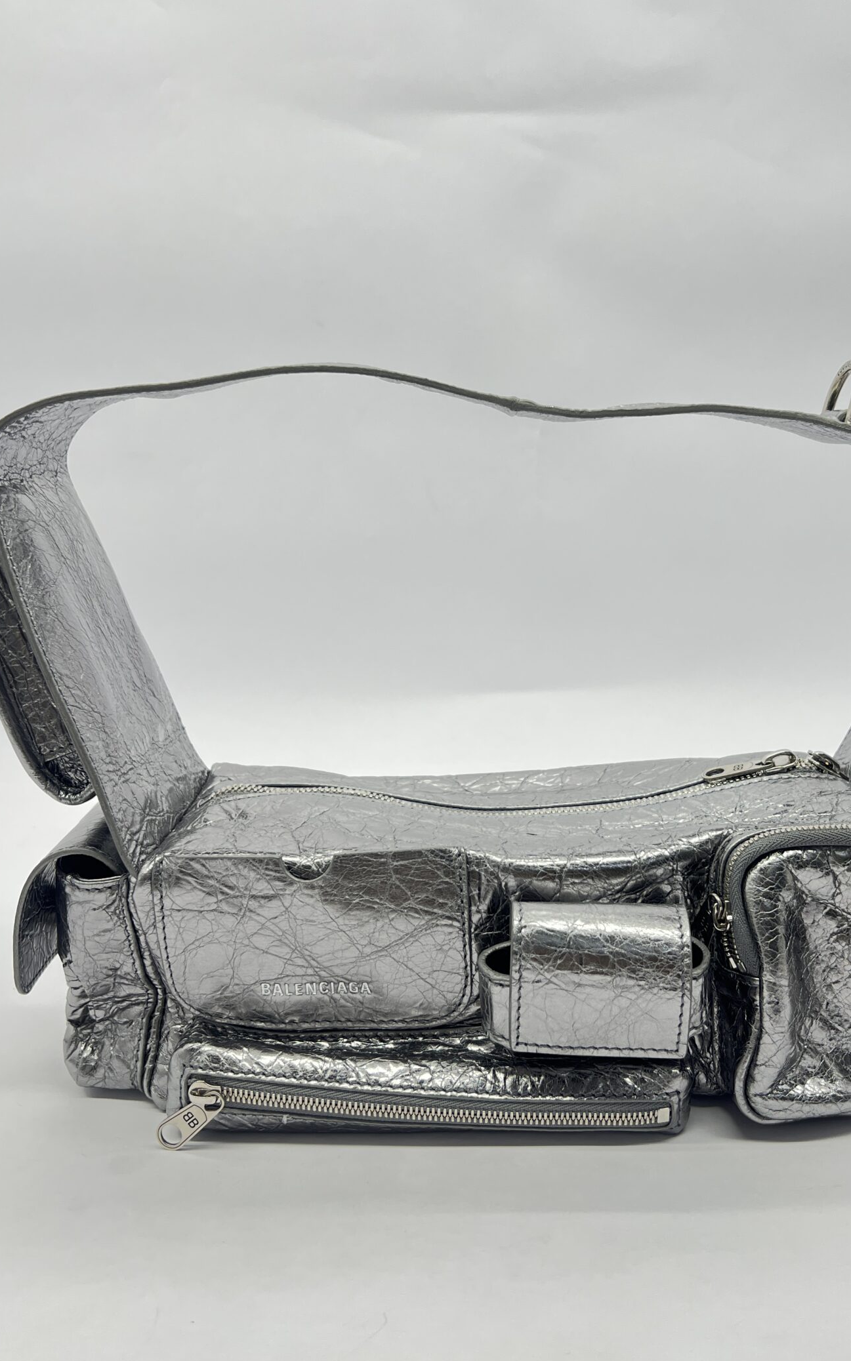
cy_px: 650
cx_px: 516
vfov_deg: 56.7
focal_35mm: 34
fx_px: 1262
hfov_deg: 37.1
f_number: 1.5
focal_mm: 5.7
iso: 50
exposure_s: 1/100
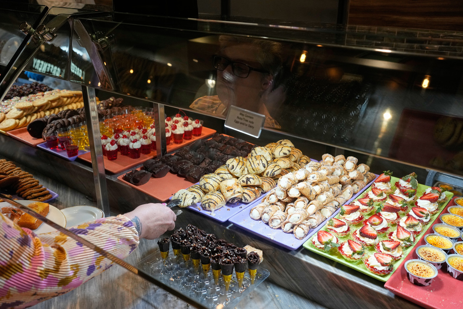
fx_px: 450
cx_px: 232
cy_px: 154
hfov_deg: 54.4
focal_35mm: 35
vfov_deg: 37.9
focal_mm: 35
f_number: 5
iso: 1600
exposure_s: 1/200
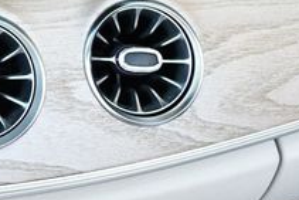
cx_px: -136
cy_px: -71
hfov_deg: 17.1
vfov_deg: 12.2
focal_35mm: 109
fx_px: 906
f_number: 3.5
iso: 800
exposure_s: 1/250
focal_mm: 18
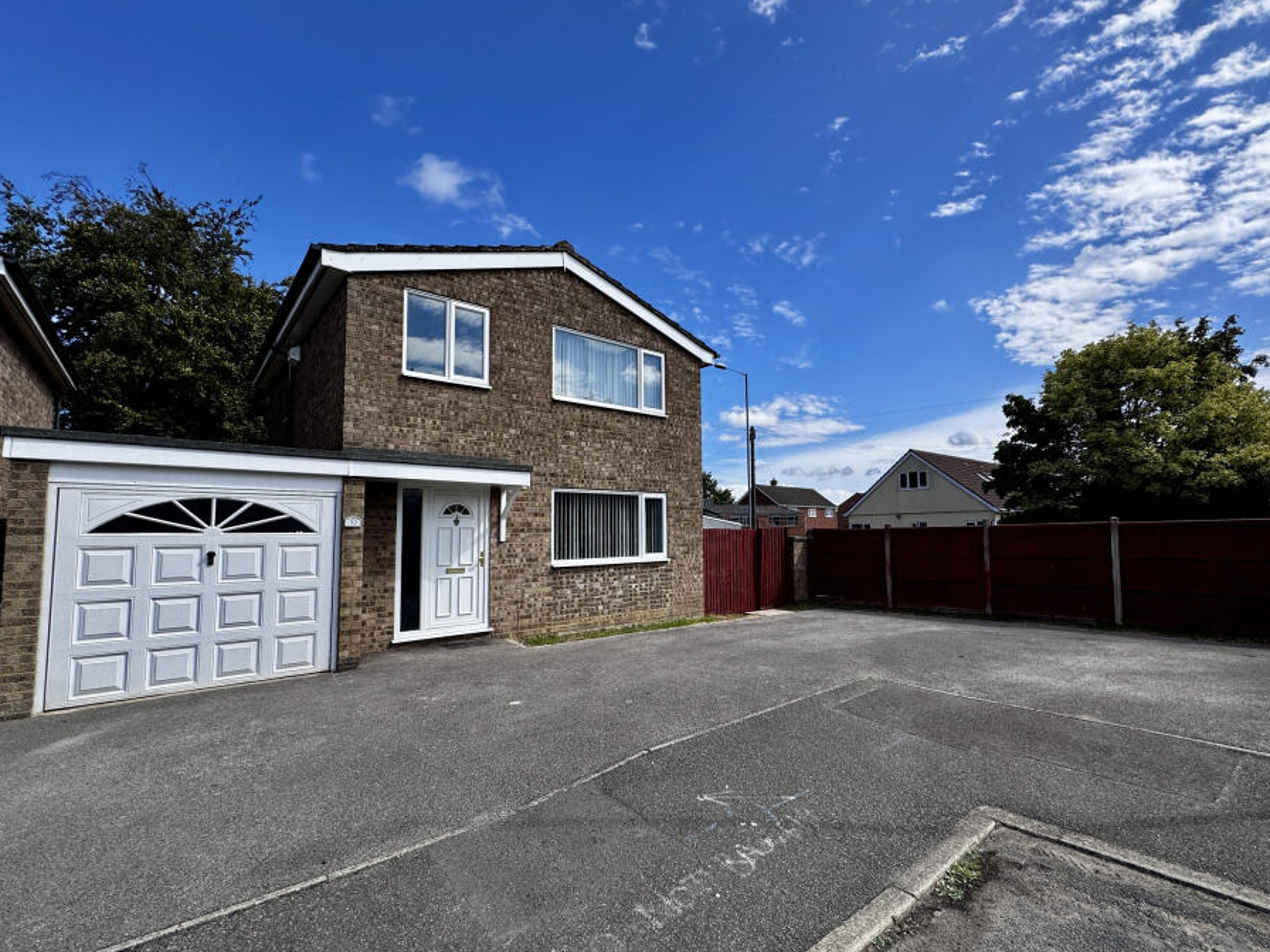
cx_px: 675
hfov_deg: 94.4
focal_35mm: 16
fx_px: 587
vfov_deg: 78.1
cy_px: 493
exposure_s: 1/1927
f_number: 2.2
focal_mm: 2.22
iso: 50
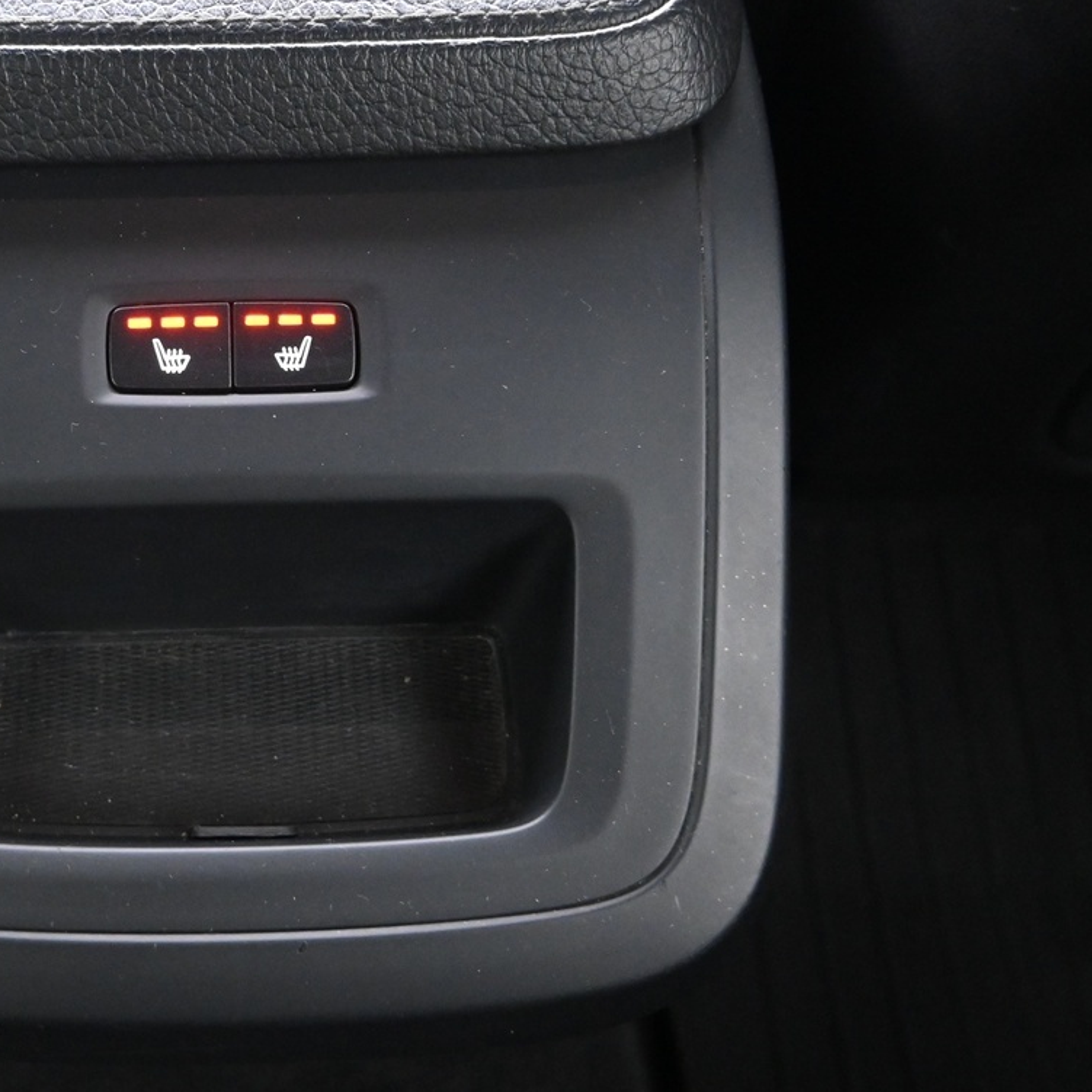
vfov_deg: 38.2
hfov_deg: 37.1
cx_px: 228
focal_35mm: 44
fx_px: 1570
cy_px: 436
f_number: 3.5
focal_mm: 16
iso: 3200
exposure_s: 1/3
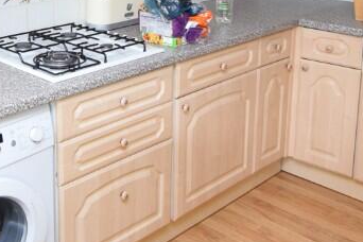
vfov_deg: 24.1
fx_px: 544
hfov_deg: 35.7
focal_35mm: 54
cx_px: 75
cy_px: 8
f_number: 4
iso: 900
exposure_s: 1/60
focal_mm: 12
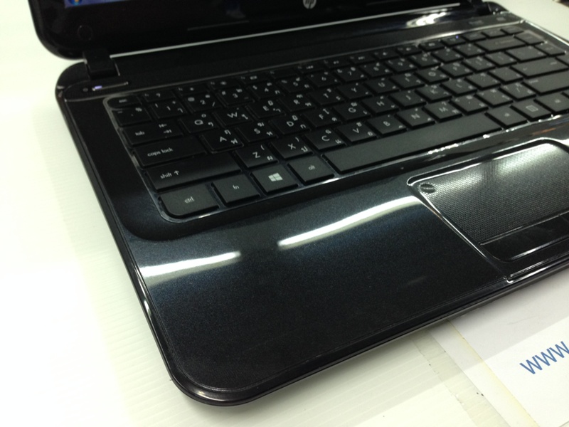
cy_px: 214
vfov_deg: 42.9
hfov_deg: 55.4
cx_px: 284
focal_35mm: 33
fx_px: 542
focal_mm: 4.12
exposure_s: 1/20
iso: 100
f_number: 2.4
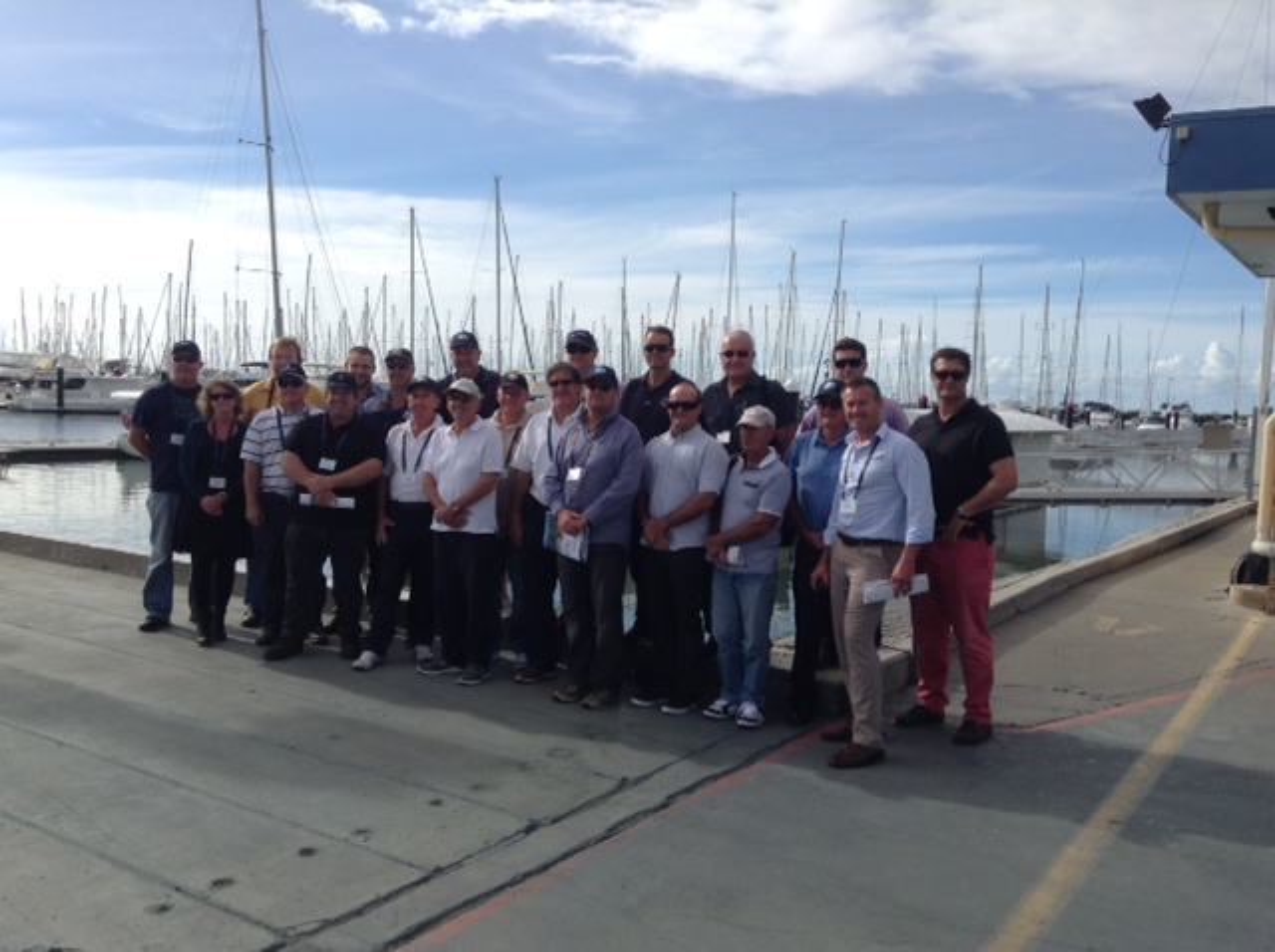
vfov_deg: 42.8
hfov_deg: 55.4
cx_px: 638
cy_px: 476
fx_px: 1214
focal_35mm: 33
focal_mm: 3.3
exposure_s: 1/1379
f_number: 2.4
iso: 32
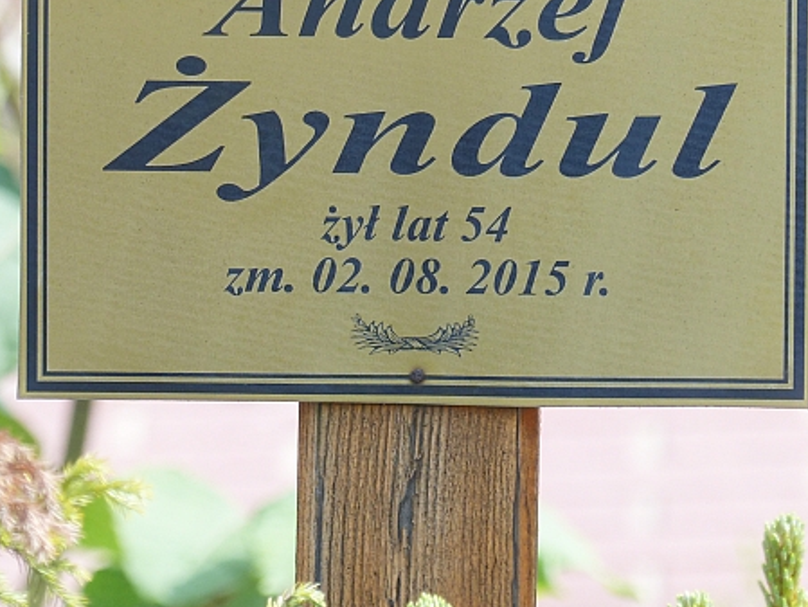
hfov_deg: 3.2
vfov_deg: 2.4
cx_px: 459
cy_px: 204
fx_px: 14242
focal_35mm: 610
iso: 100
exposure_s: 1/250
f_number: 4
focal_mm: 77
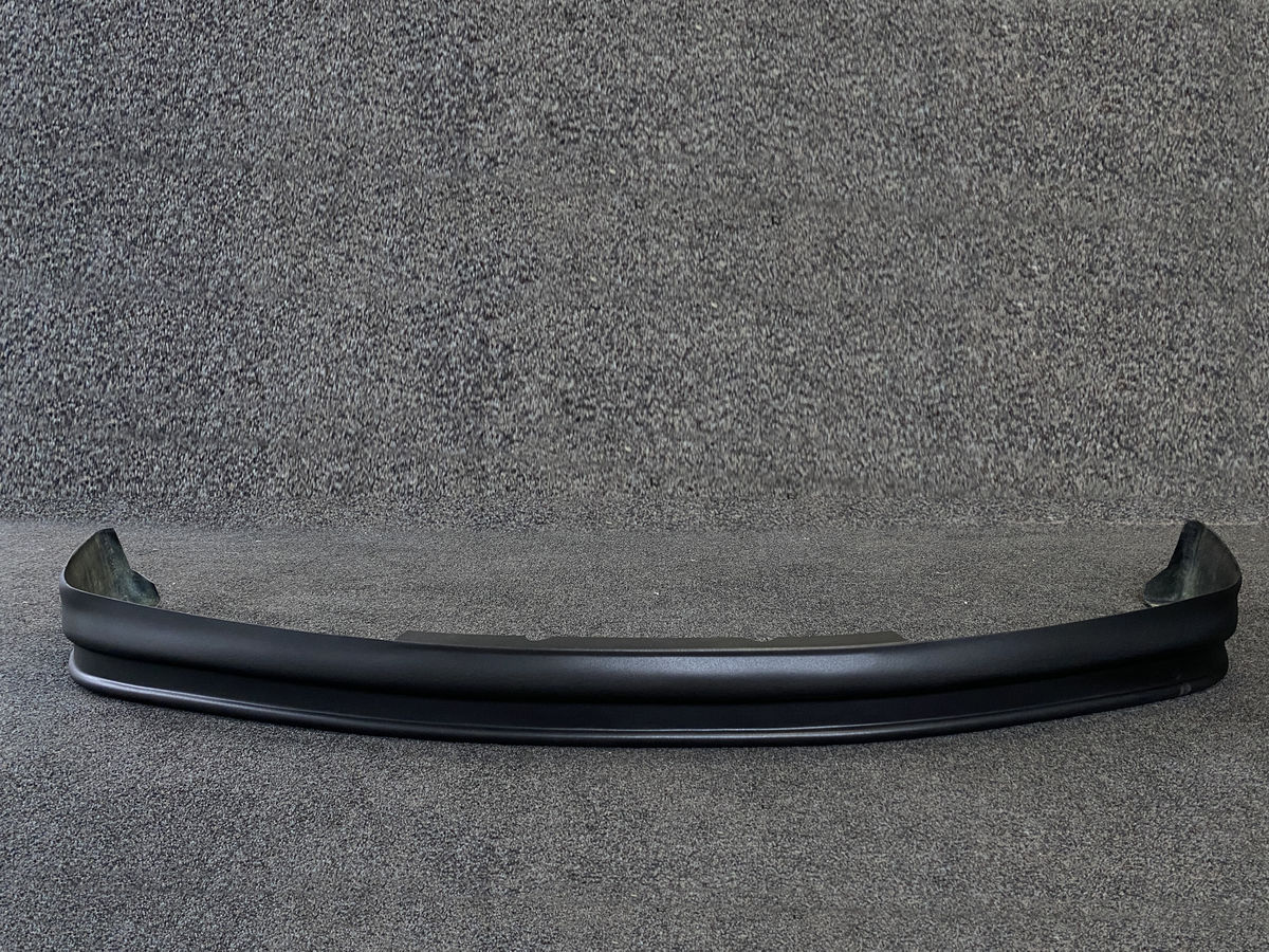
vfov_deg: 53.1
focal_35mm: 26
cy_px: 476
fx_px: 953
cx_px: 634
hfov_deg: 67.3
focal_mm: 4.25
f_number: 1.8
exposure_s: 1/50
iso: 200
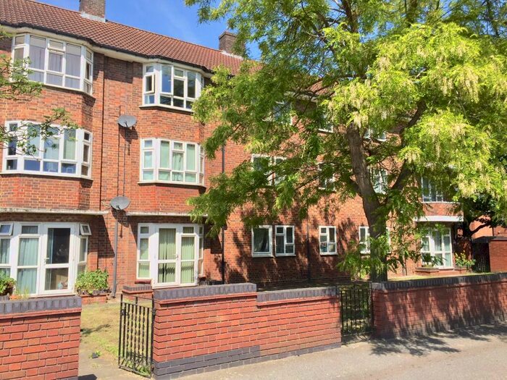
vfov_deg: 48.2
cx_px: 254
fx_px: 425
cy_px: 190
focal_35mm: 29
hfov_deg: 61.7
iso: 32
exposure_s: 1/1647
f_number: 2.2
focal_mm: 4.15
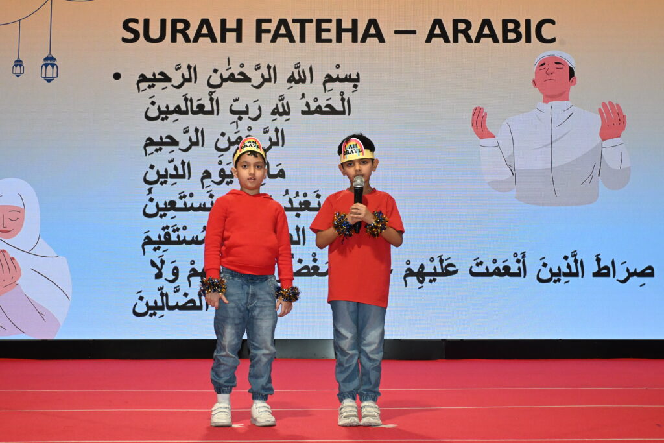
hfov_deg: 40.5
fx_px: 899
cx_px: 332
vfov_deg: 27.7
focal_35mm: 49
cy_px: 222
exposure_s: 1/60
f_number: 10
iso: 2500
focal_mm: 32.5
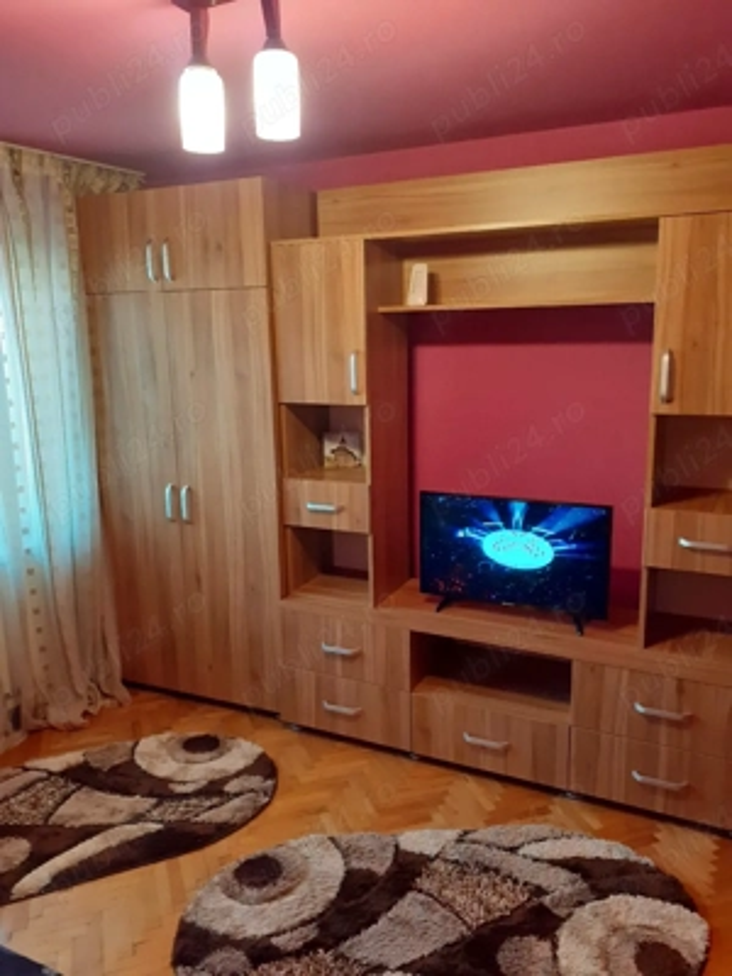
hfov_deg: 51.4
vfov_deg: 65.3
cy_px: 488
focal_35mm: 27
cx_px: 366
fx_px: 761
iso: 200
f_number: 1.9
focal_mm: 3.6
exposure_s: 1/33
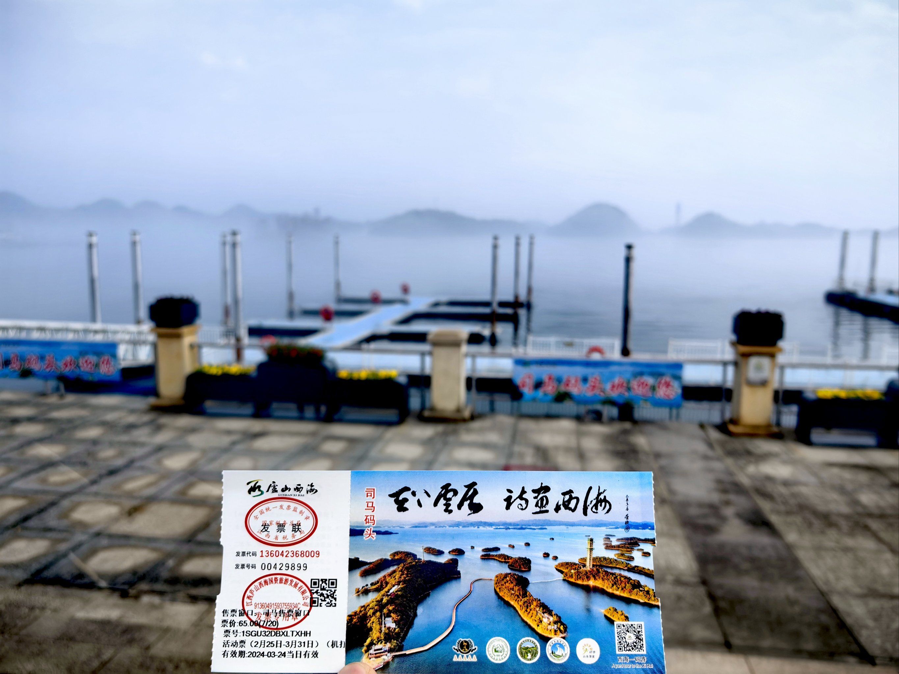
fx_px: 701
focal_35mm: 27
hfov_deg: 65.3
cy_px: 337
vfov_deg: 51.4
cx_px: 450
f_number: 2
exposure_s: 1/2000
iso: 50
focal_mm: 5.75
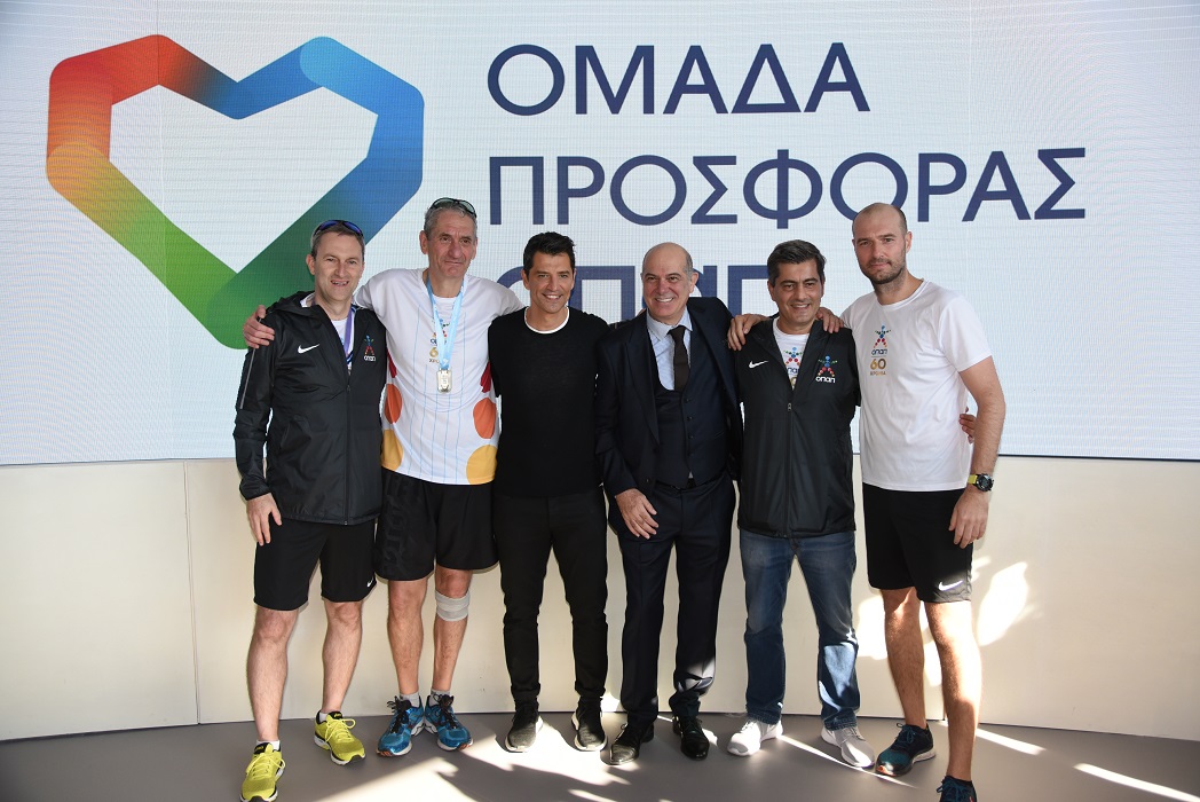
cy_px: 401
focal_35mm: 30
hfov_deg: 61.9
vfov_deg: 43.7
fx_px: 1001
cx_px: 600
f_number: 4
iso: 1000
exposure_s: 1/1000
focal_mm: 30
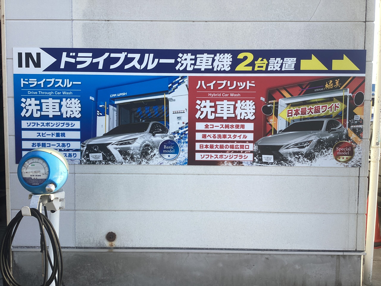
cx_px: 190
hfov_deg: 58.4
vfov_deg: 45.4
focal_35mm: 31
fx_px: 341
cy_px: 143
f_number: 2.4
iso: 25
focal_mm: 3.3
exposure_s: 1/390
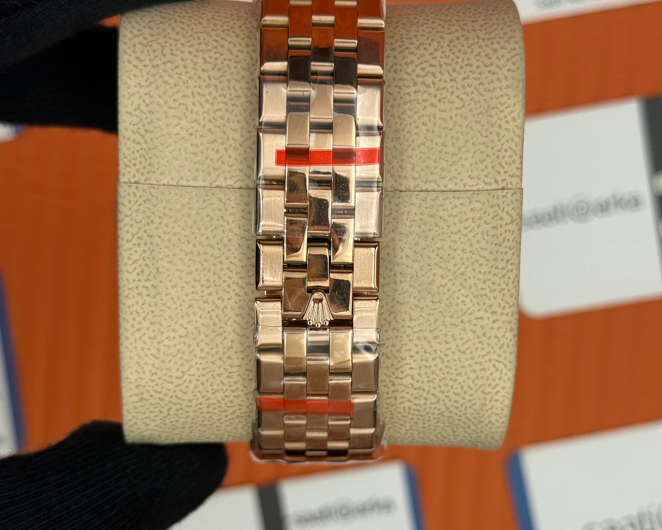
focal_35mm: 63
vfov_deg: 24.2
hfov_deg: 30.0
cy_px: 279
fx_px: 1234
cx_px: 329
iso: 64
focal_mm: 6.76
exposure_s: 1/855
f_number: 1.78
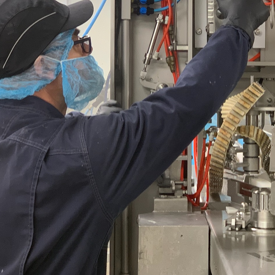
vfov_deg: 17.5
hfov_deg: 17.5
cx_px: 195
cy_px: 73
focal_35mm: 99
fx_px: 890
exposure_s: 1/50
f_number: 2.4
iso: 125
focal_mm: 6
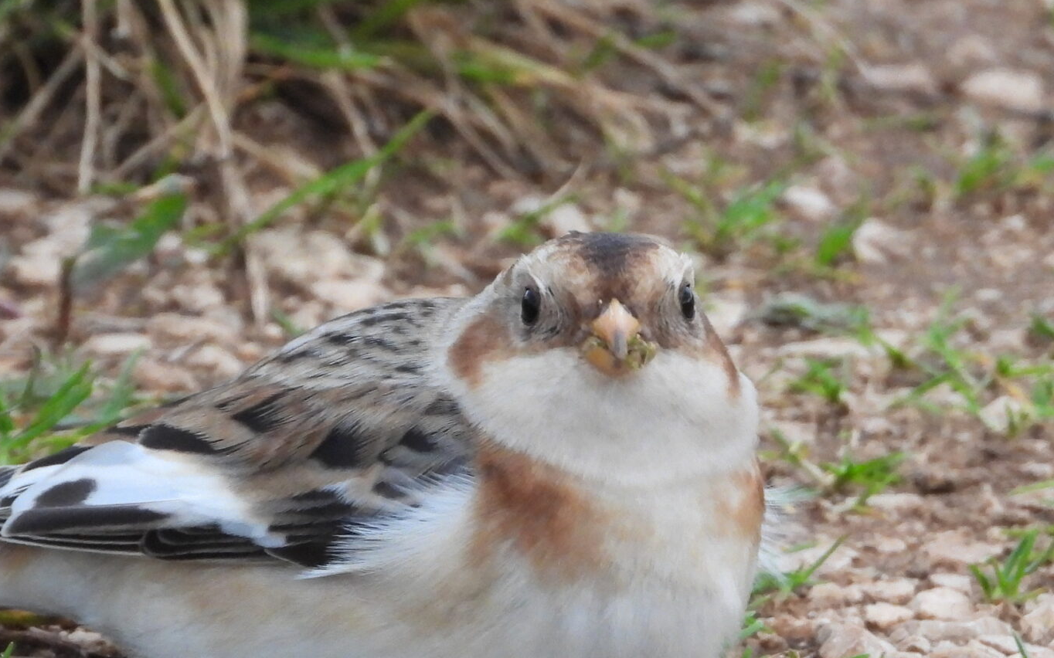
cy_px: 615
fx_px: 57153
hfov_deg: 1.1
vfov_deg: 0.7
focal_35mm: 1990
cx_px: 510
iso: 800
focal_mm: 180
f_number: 5.6
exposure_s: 1/100
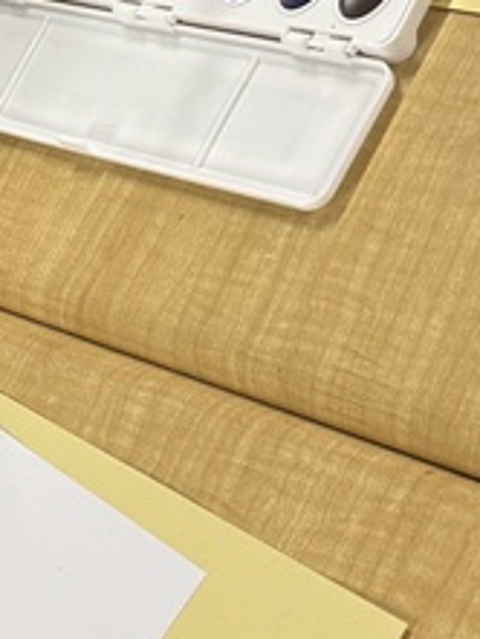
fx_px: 2050
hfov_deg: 12.3
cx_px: -367
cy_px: 252
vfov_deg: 17.7
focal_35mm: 111
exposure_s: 1/70
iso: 200
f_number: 1.78
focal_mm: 6.76
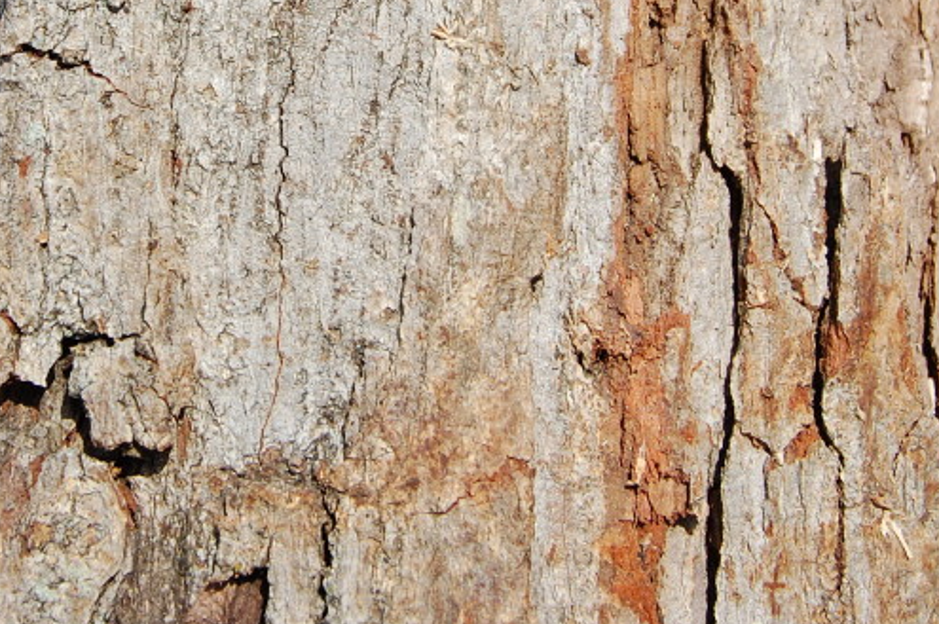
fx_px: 2423
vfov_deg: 14.4
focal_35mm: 93
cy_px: 4
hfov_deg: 21.7
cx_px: 235
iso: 200
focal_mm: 30
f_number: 11
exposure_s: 1/400
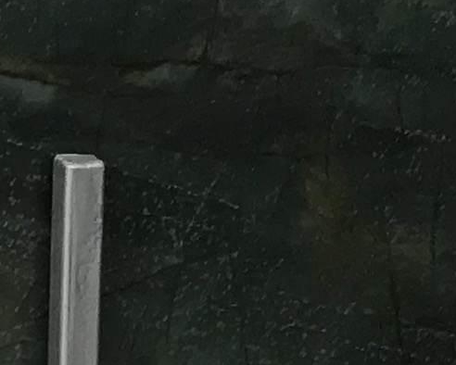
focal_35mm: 224
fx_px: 3024
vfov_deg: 6.9
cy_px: -42
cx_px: -919
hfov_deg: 7.5
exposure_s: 1/100
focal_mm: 3.99
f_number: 1.8
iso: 32
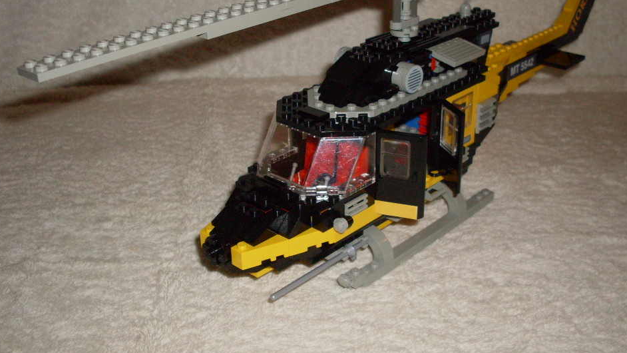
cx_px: 320
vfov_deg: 26.5
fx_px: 748
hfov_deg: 45.5
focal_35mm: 45
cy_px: 137
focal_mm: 6.3
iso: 100
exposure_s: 1/45
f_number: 2.8
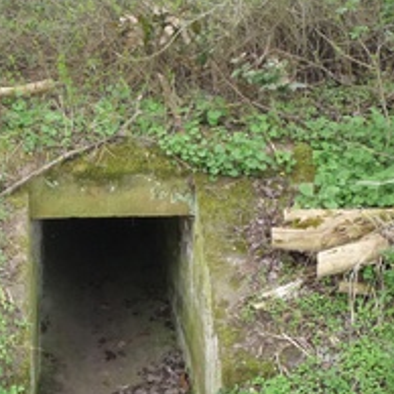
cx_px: 108
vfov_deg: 24.6
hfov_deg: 24.4
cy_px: 242
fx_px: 901
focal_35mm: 70
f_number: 3.3
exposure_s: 1/160
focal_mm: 5.2
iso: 200
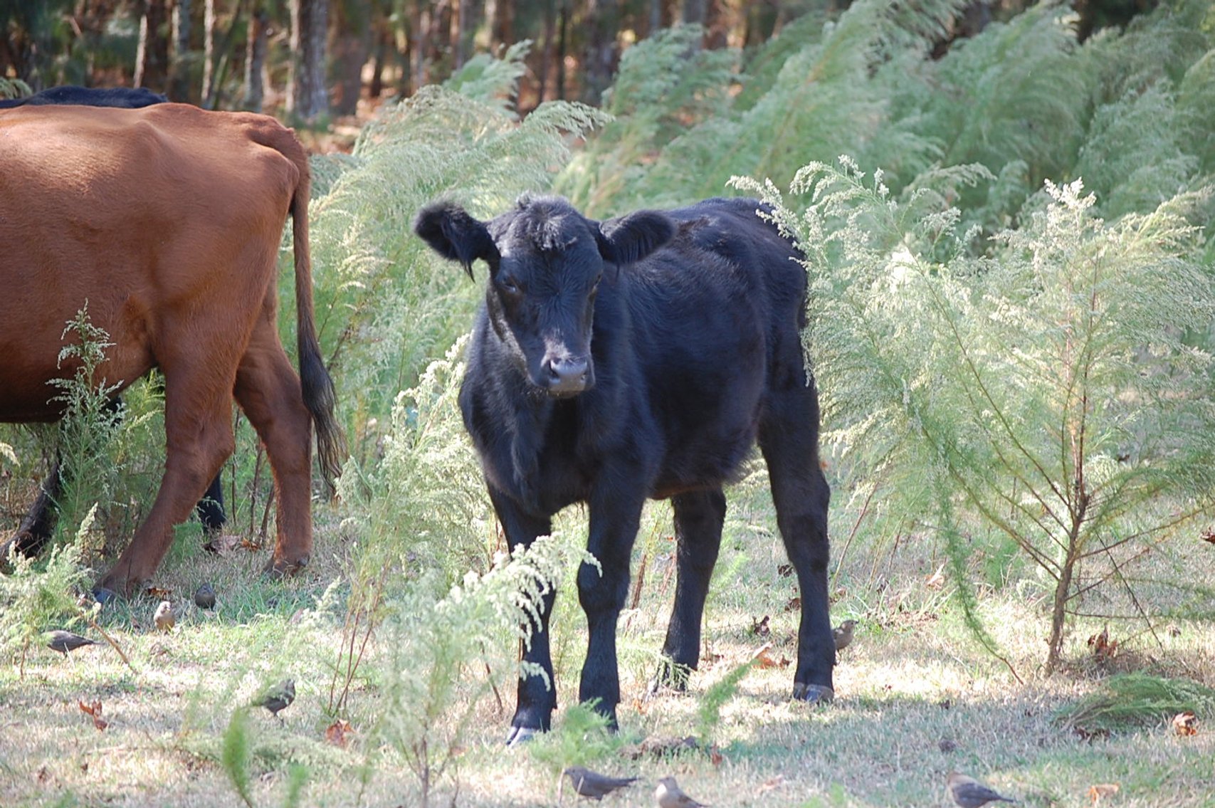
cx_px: 608
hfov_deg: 13.4
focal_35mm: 153
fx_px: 5159
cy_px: 404
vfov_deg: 9.0
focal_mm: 102
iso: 400
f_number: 4.8
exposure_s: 1/160
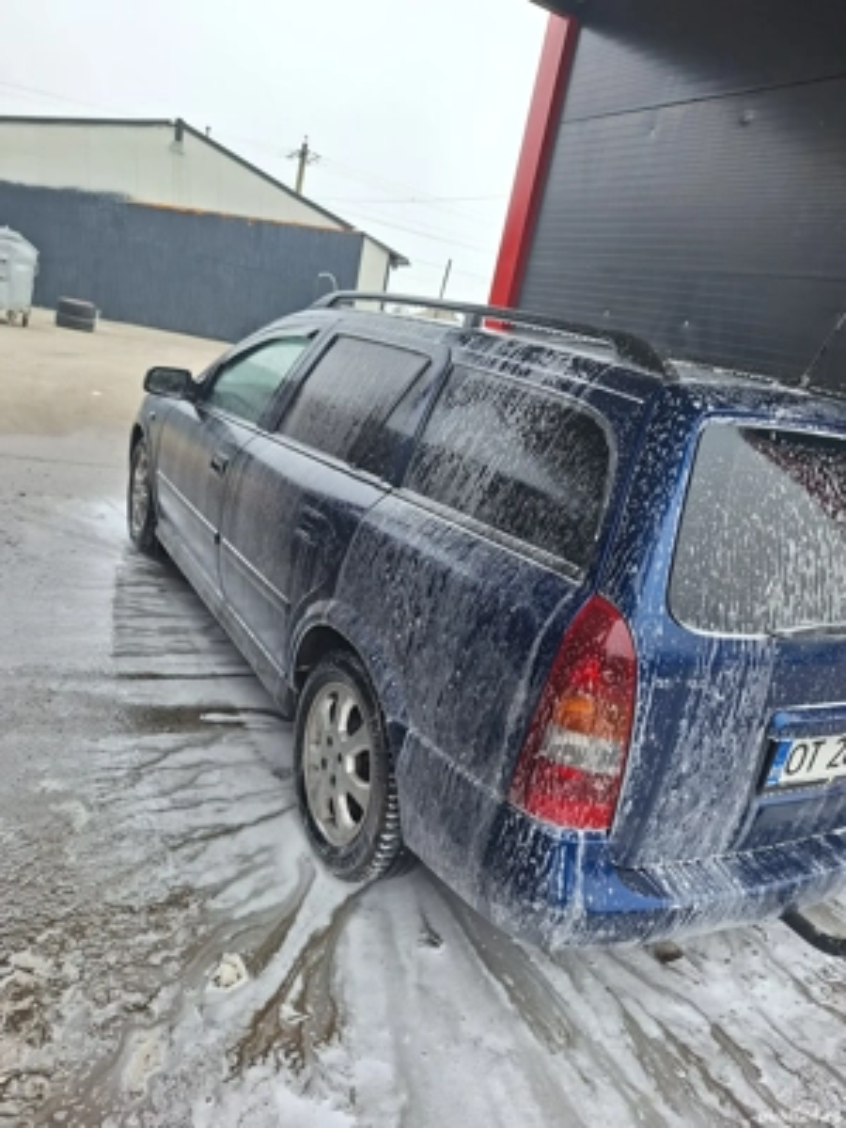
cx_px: 423
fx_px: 749
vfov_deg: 73.9
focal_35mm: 23
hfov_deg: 58.9
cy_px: 564
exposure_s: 1/300
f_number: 1.8
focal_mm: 5.54
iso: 40
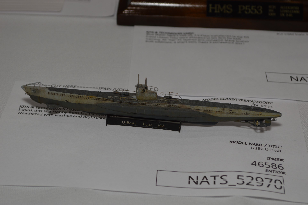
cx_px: 154
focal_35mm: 82
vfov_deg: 16.5
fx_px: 705
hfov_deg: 24.6
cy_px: 102
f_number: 8
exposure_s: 1/60
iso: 100
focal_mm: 55
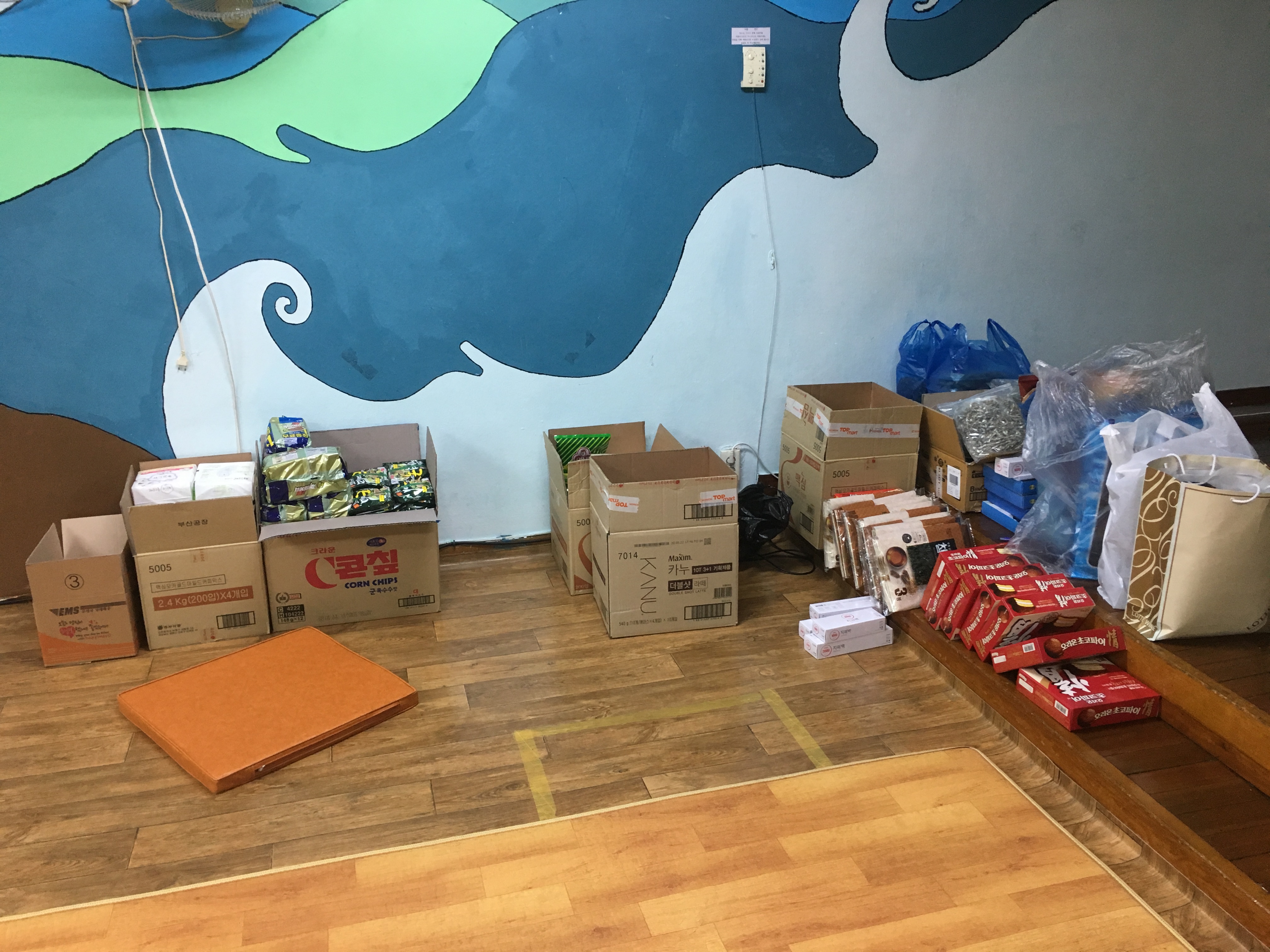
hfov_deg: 61.7
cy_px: 476
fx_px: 1064
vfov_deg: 48.2
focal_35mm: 29
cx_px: 635
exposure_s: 1/30
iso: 100
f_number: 2.2
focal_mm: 4.15
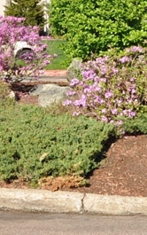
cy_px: 5
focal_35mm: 118
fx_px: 755
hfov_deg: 11.1
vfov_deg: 17.3
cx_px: 106
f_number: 7.1
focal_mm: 20
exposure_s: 1/200
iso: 200
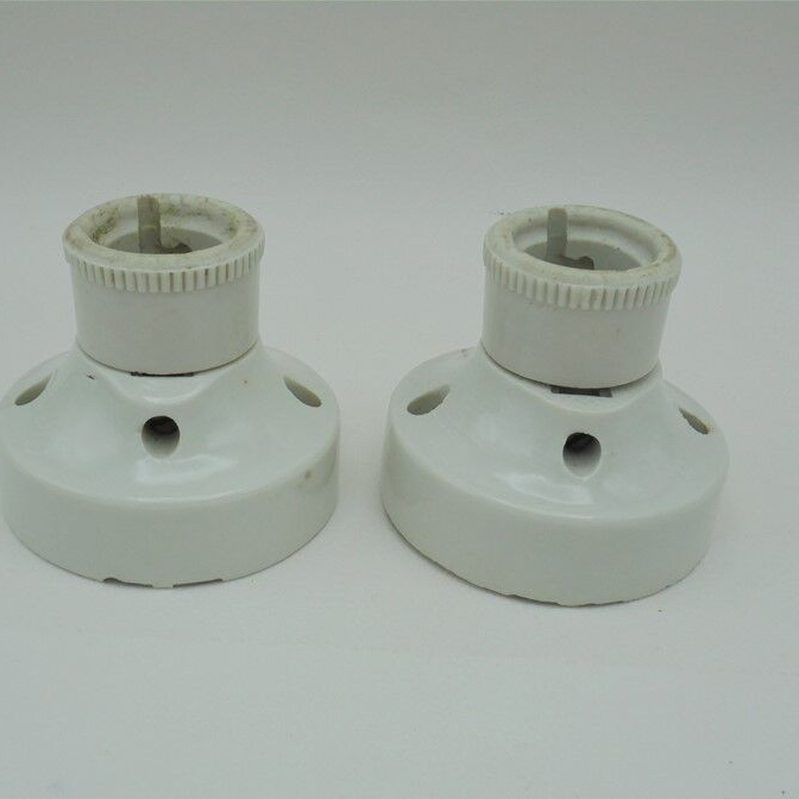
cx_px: 365
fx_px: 1175
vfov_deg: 37.6
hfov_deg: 37.5
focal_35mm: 45
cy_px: 400
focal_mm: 6.9
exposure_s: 1/50
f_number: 4.2
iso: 100
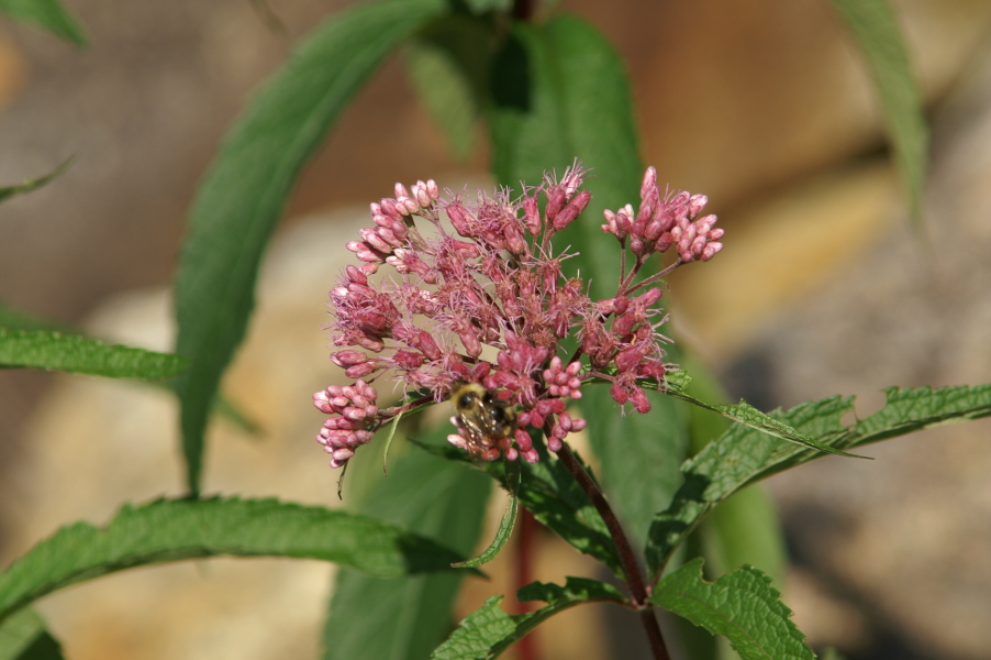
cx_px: 496
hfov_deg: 6.5
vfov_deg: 4.4
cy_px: 330
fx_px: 8665
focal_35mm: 315
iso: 100
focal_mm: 210
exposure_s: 1/250
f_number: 9
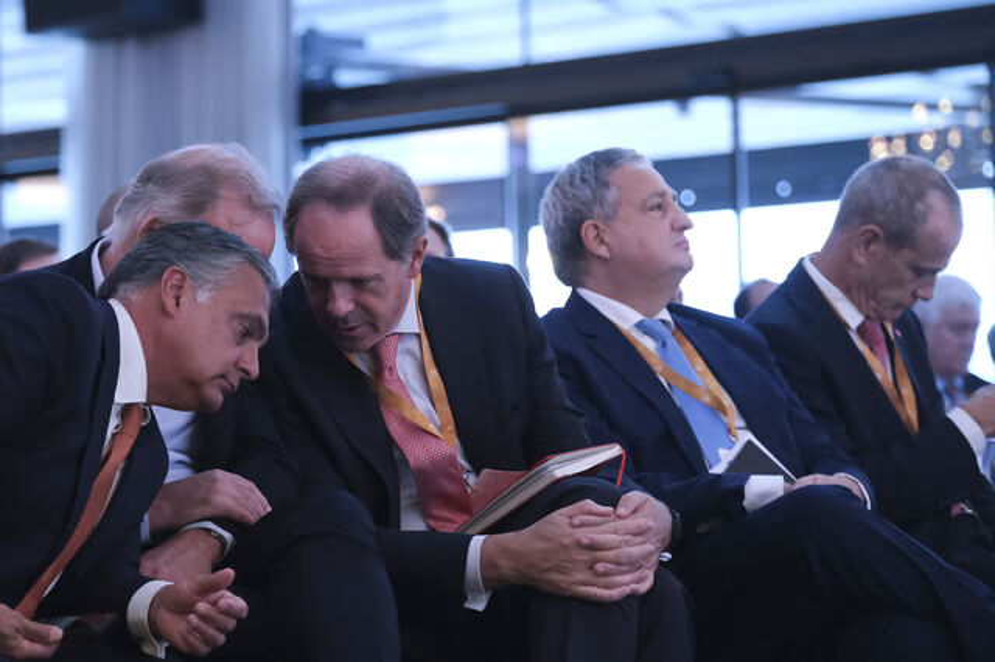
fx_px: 3342
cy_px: 331
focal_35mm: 121
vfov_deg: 11.3
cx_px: 498
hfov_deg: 16.9
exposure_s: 1/125
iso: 3200
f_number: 2.8
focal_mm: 80.4
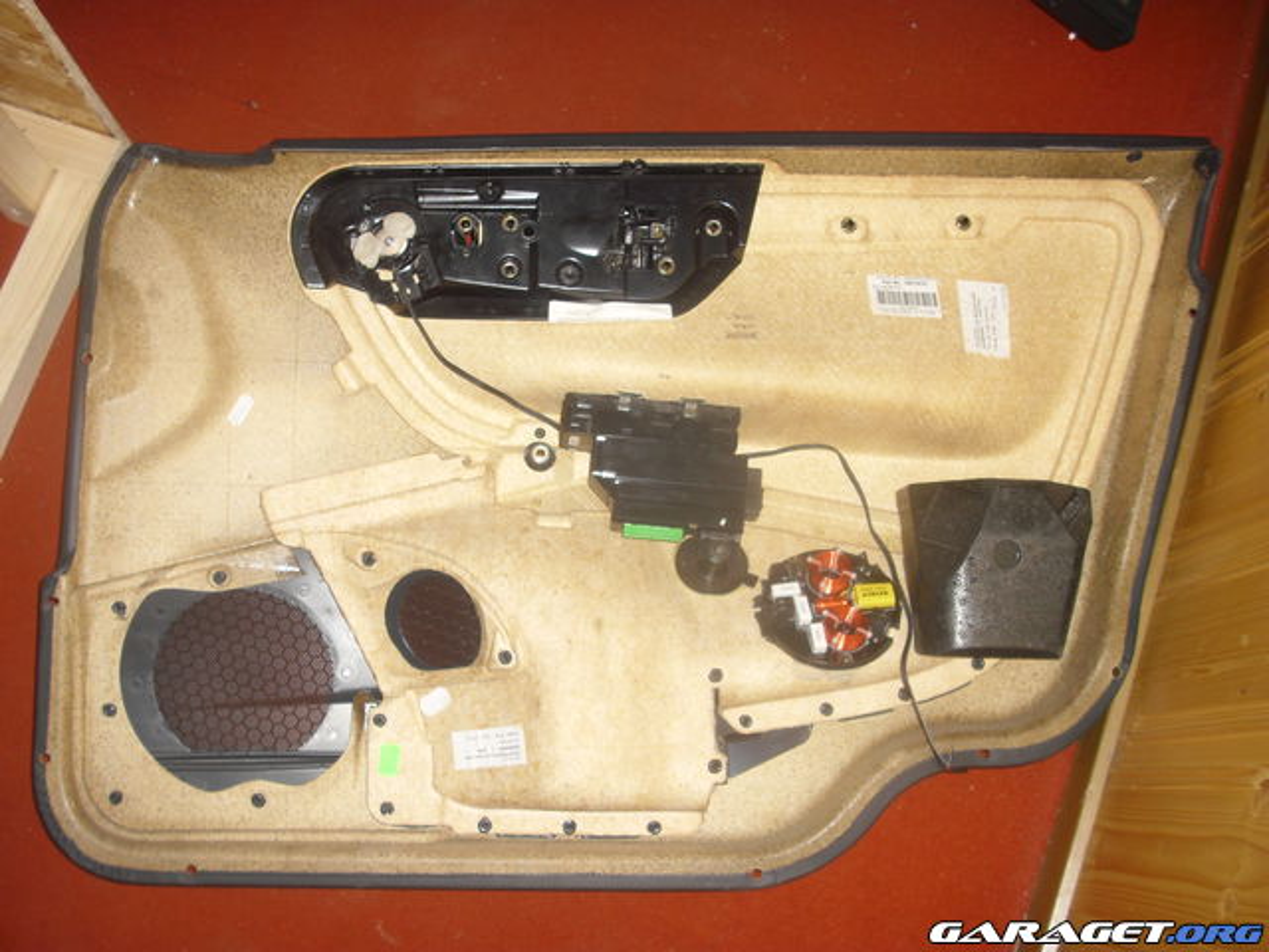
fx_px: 1393
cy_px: 476
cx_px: 634
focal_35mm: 38
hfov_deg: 49.0
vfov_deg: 37.7
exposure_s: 1/60
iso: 100
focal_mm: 6.2
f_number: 2.8
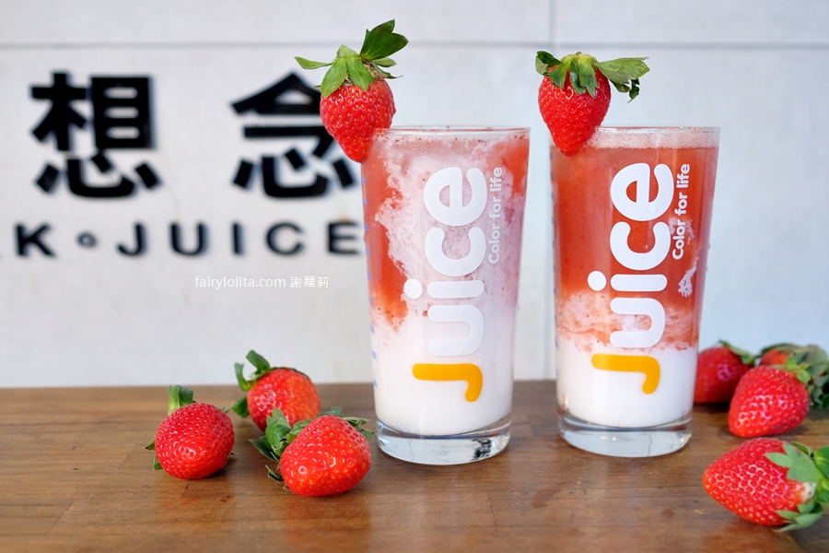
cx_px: 414
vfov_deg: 37.9
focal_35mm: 35
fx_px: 806
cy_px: 276
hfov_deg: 54.4
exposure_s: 1/200
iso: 800
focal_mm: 23
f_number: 2.8
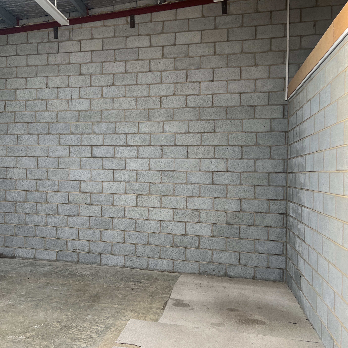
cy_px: 169
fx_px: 375
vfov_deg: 49.7
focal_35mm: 33
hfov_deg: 49.0
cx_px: 119
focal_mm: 5.7
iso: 125
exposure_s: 1/118
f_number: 1.5
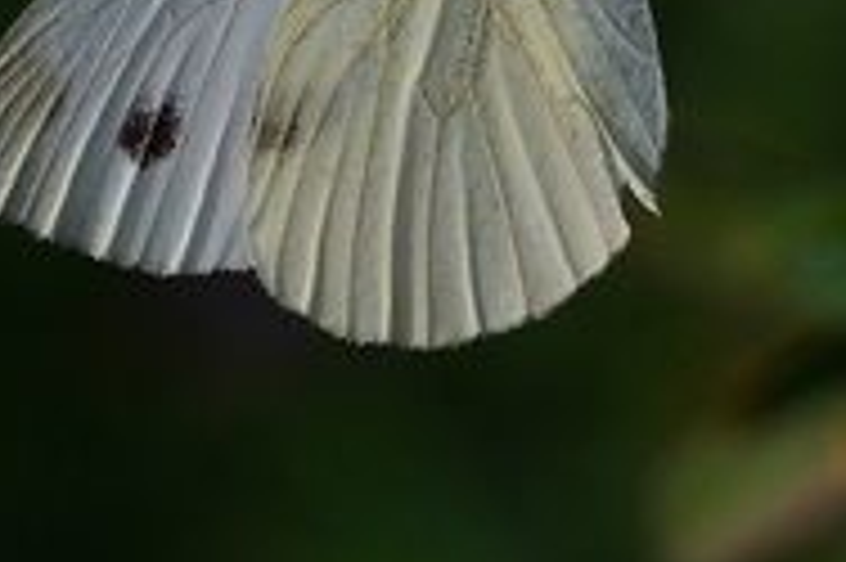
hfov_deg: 4.8
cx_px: 504
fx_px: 10096
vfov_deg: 3.2
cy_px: 38
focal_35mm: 430
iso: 220
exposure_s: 1/2000
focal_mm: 90
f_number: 8
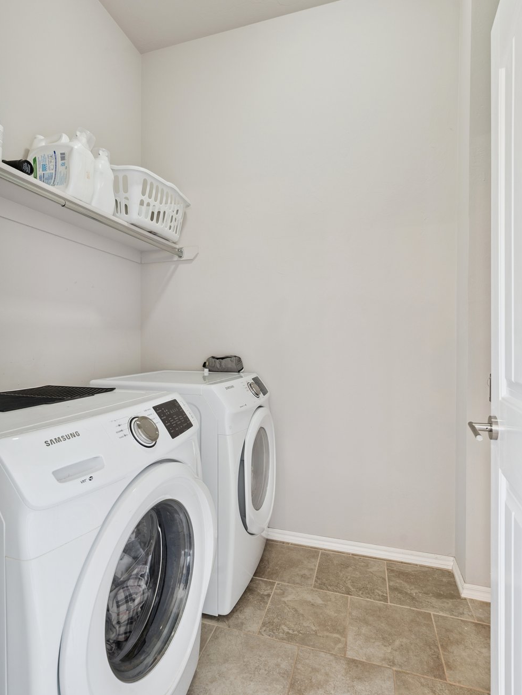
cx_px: 251
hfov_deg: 71.6
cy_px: 346
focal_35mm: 18
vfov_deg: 87.7
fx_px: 362
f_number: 8
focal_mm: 16
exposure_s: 1/6
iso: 200
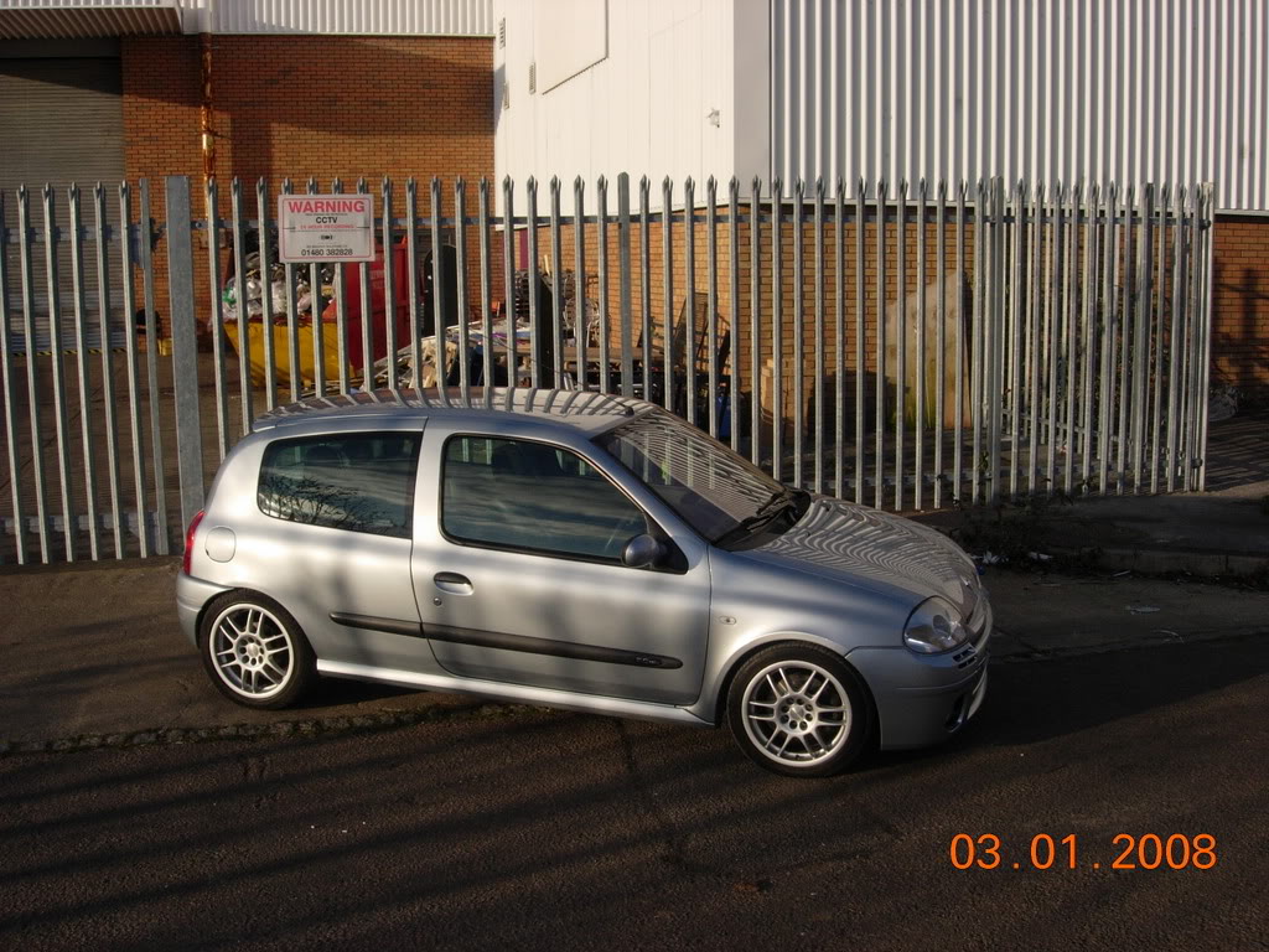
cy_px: 476
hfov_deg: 49.0
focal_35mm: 38
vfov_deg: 37.7
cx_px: 634
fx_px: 1393
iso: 79
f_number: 4.8
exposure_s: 1/912
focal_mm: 7.8
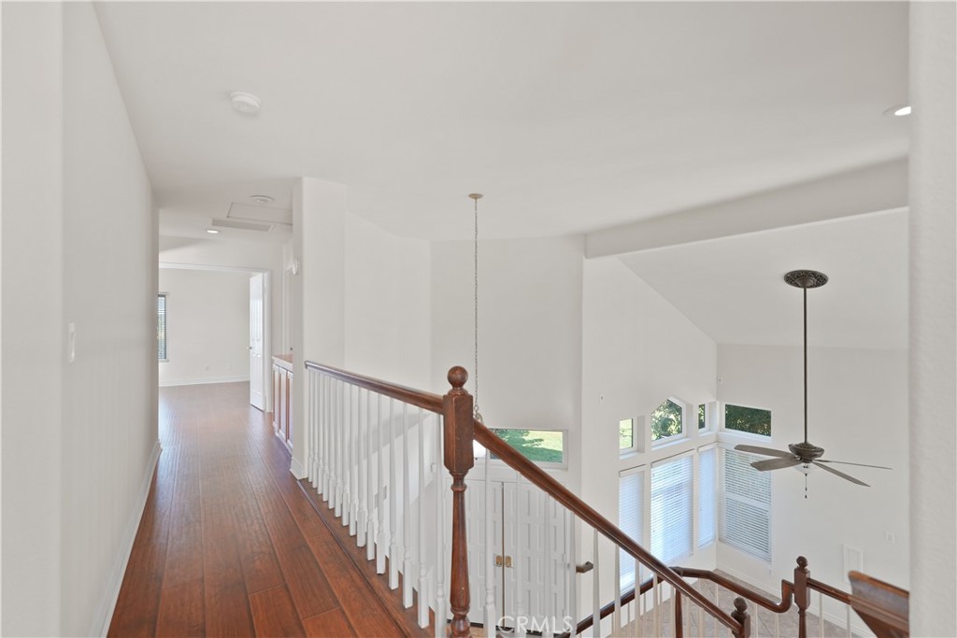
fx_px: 425
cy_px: 319
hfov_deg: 96.7
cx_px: 478
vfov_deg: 73.8
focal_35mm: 16
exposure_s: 1/15
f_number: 4
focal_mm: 16
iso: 500
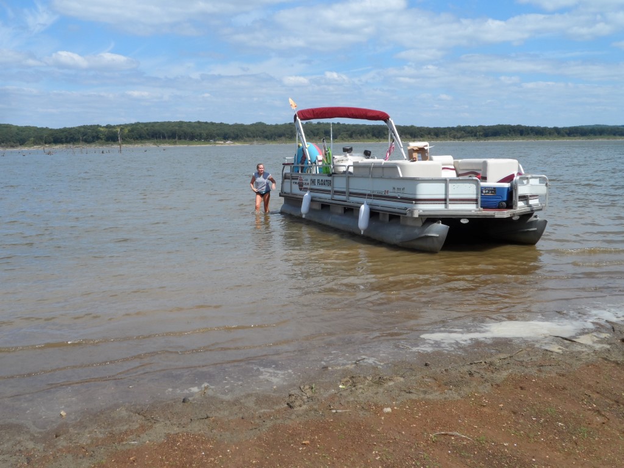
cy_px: 234
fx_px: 739
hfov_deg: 45.8
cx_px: 312
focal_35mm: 41
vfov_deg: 35.1
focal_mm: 6.8
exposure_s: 1/500
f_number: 5.2
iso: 80
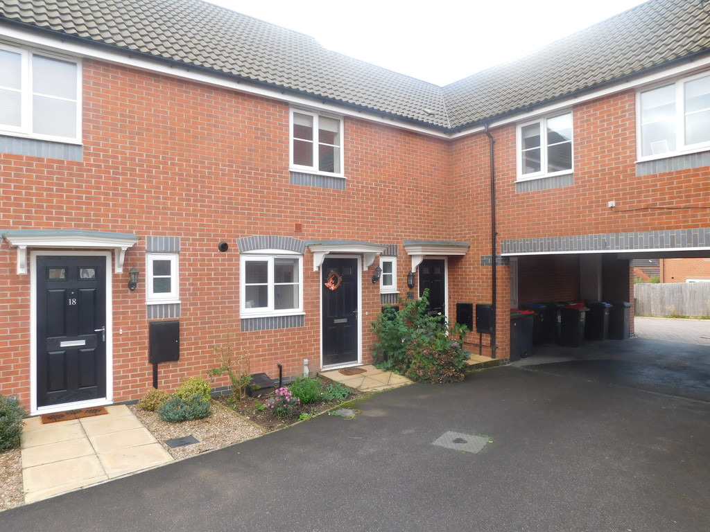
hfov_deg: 73.9
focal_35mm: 23
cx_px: 355
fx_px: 472
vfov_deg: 58.9
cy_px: 266
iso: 125
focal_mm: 4
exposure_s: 1/160
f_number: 3
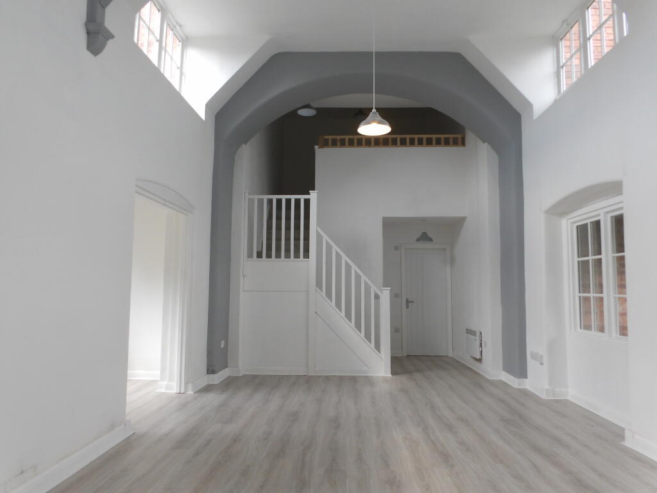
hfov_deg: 71.6
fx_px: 456
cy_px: 246
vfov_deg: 56.8
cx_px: 328
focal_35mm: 24
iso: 100
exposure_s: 1/50
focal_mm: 4.3
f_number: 4.1
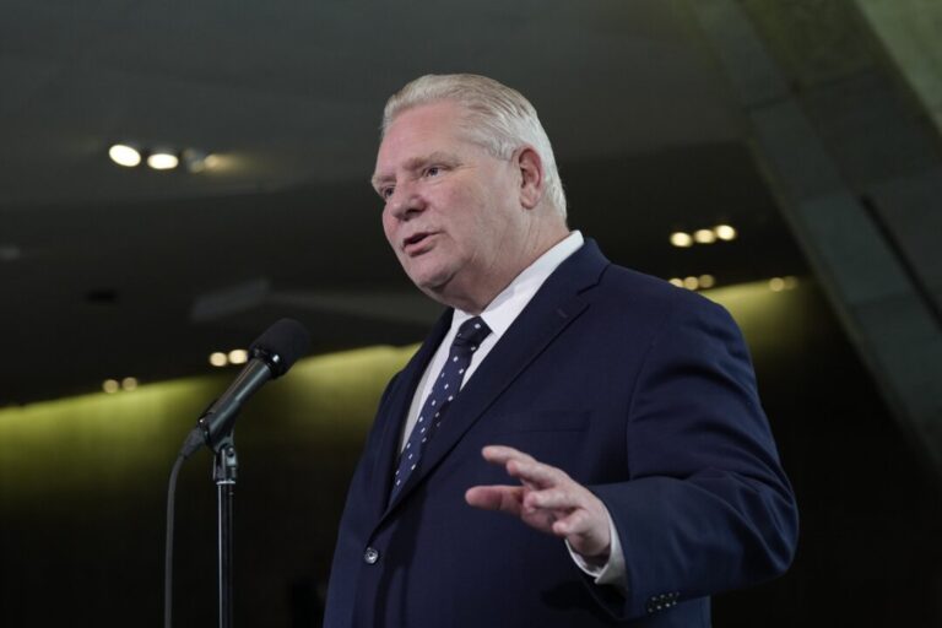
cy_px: 314
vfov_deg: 13.4
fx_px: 2669
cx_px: 471
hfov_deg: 20.0
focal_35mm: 102
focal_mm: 102
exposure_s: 1/320
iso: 2500
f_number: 5.6
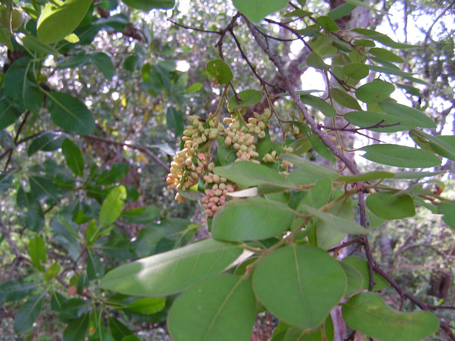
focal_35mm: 38
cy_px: 170
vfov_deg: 37.7
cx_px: 228
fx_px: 499
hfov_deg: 49.0
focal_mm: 6.3
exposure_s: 1/50
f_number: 3.2
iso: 50
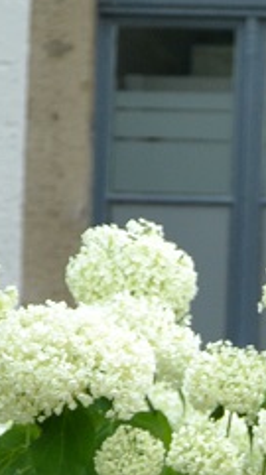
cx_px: 573
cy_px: 751
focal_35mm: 316
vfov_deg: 6.7
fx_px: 3975
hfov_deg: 3.8
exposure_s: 1/200
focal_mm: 42
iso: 400
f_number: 5.6
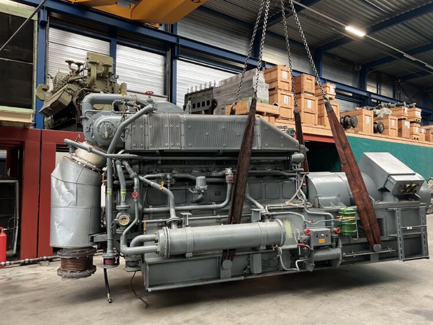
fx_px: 338
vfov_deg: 51.4
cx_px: 222
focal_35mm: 27
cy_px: 165
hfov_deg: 65.3
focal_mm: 5.7
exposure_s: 1/50
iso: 320
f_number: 1.5
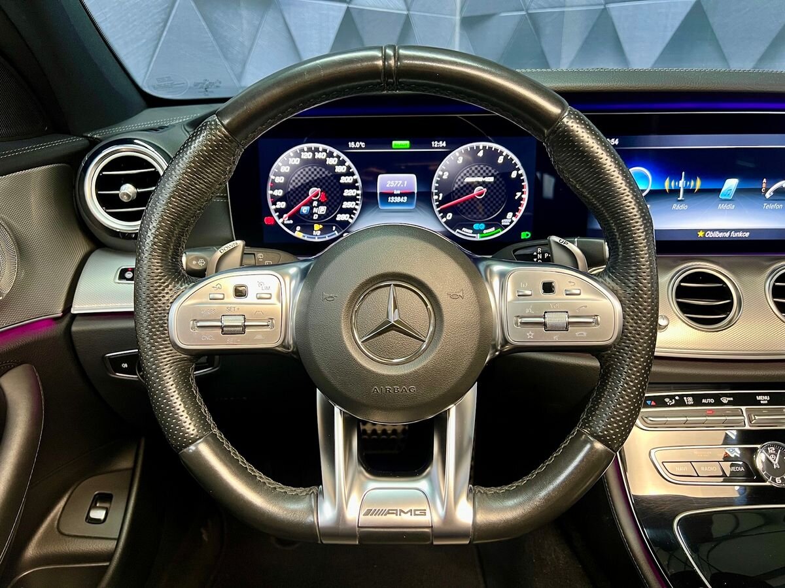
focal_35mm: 26
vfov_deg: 53.1
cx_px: 392
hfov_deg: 67.3
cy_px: 294
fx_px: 590
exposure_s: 1/55
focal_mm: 5.7
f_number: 1.5
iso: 320
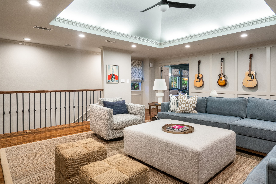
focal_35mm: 22
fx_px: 169
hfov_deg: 78.3
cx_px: 154
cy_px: 85
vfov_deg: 57.1
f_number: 5.6
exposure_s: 1/8
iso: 800
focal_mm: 19
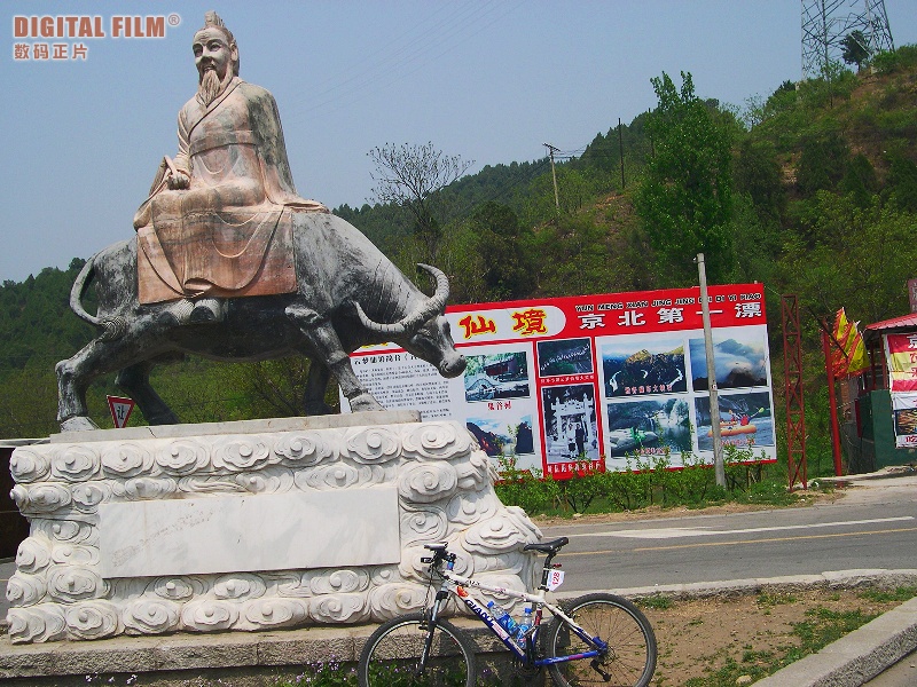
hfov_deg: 49.0
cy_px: 344
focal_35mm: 38
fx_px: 1007
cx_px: 458
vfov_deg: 37.7
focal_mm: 8
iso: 100
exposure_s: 1/269
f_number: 7.6
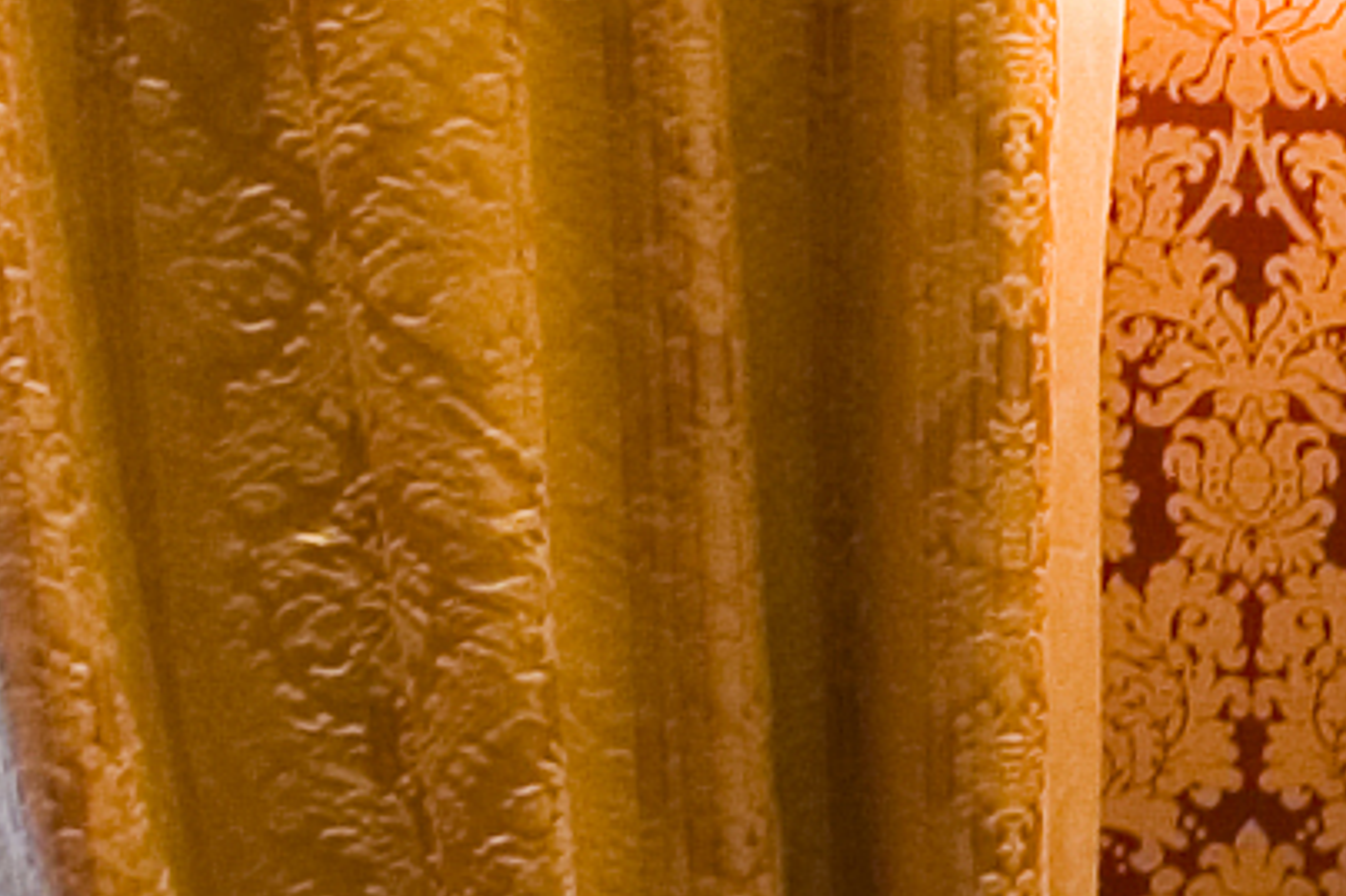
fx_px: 7090
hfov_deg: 10.1
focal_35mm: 190
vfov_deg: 7.2
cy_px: 1069
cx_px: 2629
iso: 200
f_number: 6.3
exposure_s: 1/8
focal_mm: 17
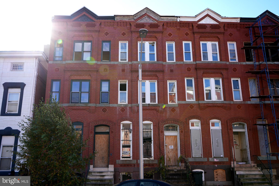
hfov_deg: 58.7
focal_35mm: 32
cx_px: 140
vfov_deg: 41.1
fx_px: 248
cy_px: 93
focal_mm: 32
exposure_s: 1/200
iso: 100
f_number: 5.6
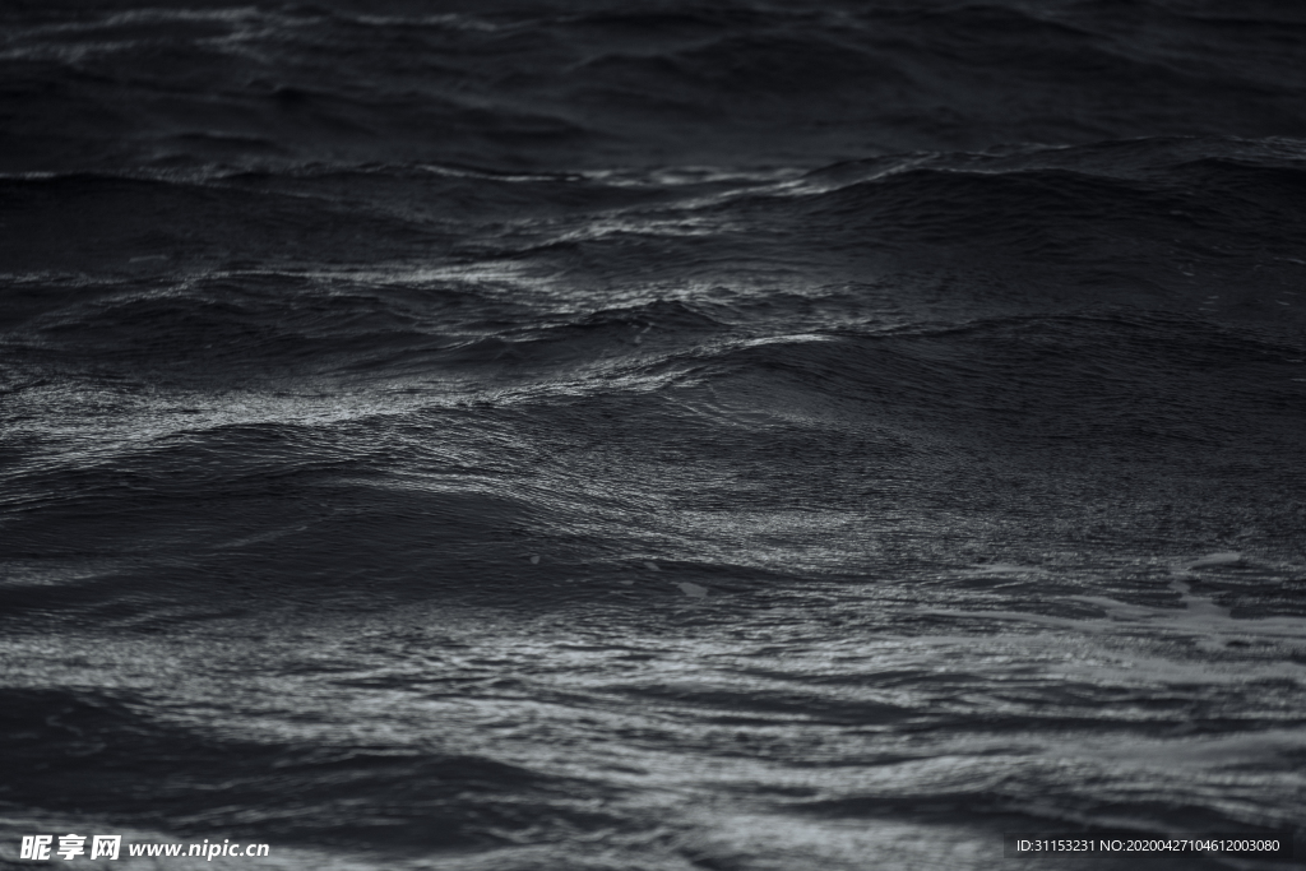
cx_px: 653
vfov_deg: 6.9
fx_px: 7256
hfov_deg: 10.3
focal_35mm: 200
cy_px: 436
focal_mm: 200
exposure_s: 1/640
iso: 320
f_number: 4
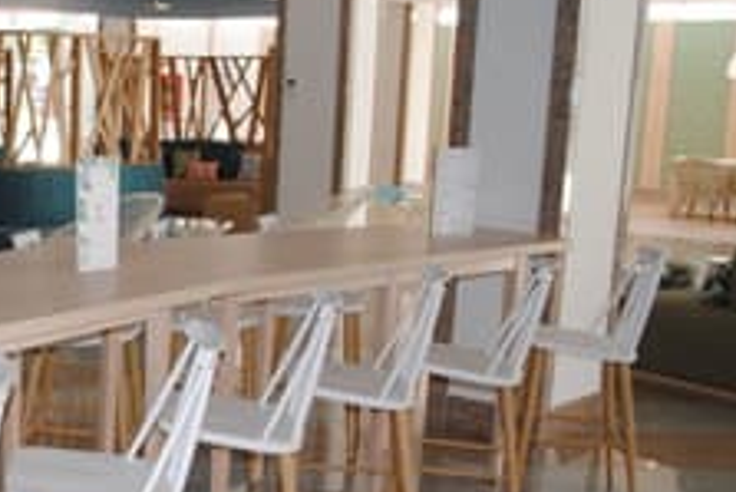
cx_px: 0
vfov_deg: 23.2
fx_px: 1187
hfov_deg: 31.8
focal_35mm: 58
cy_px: 371
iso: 200
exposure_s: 1/60
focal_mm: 18
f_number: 3.5
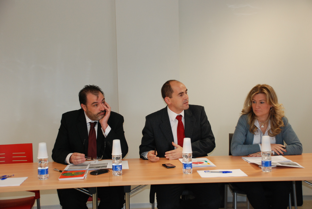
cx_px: 156
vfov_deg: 23.8
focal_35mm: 57
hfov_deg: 35.0
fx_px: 495
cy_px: 104
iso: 800
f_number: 5
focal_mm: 38
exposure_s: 1/60
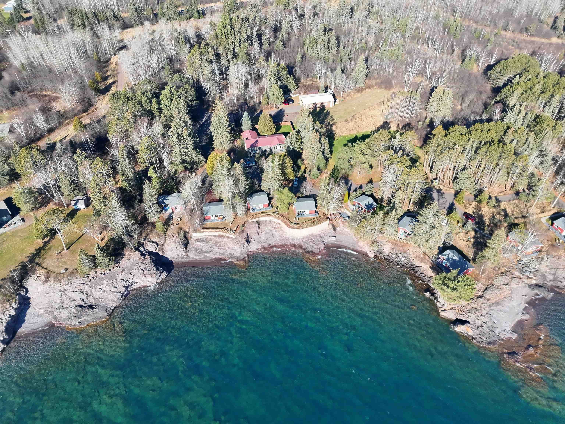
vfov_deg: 56.8
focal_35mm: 24
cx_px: 282
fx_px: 392
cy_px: 212
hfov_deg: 71.6
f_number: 1.7
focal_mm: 6.72
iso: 190
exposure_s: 1/2000
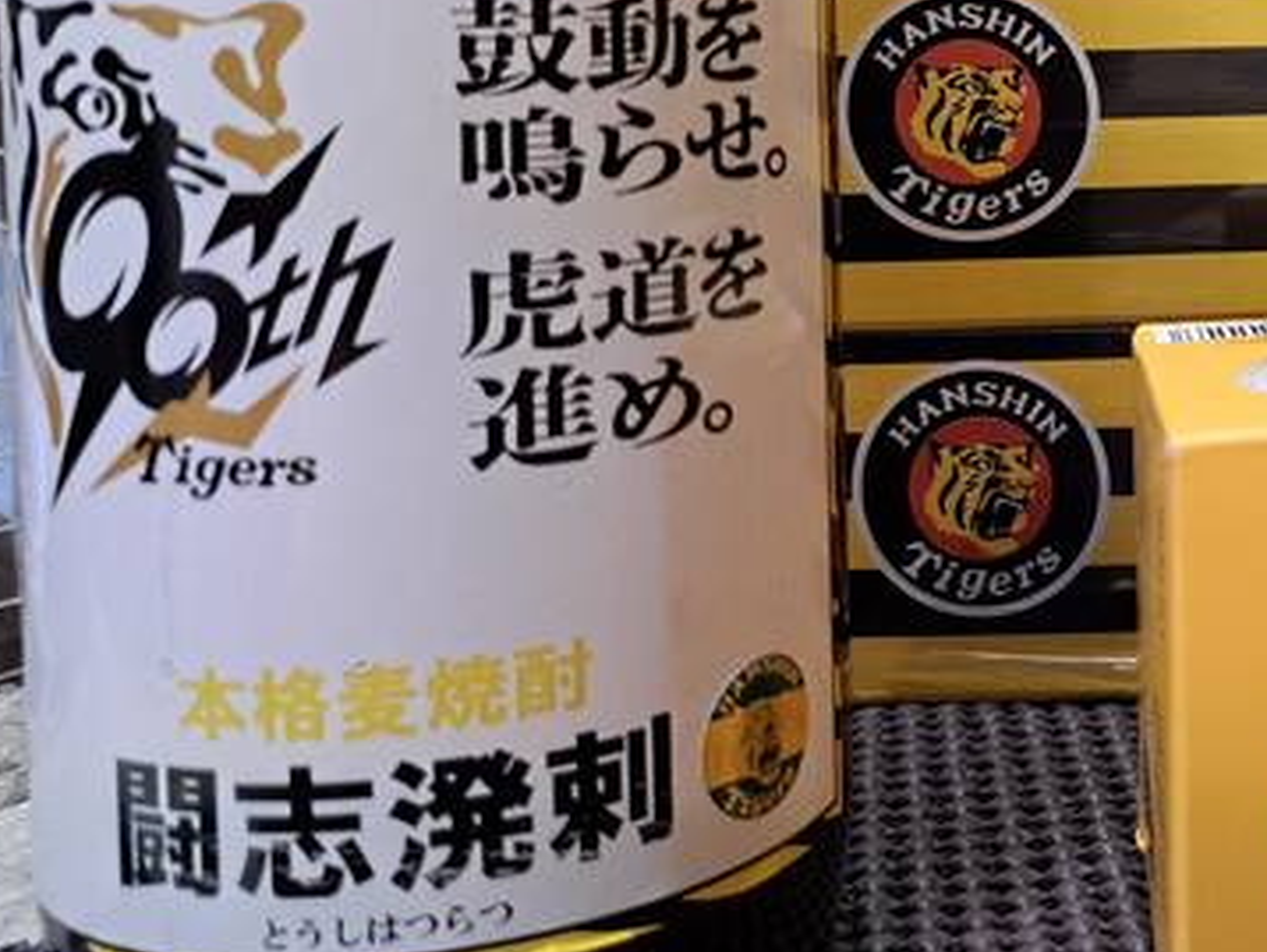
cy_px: 57
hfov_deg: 30.2
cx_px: 1394
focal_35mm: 57
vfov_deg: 24.8
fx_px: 2088
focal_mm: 5.23
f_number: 1.8
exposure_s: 1/50
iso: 200
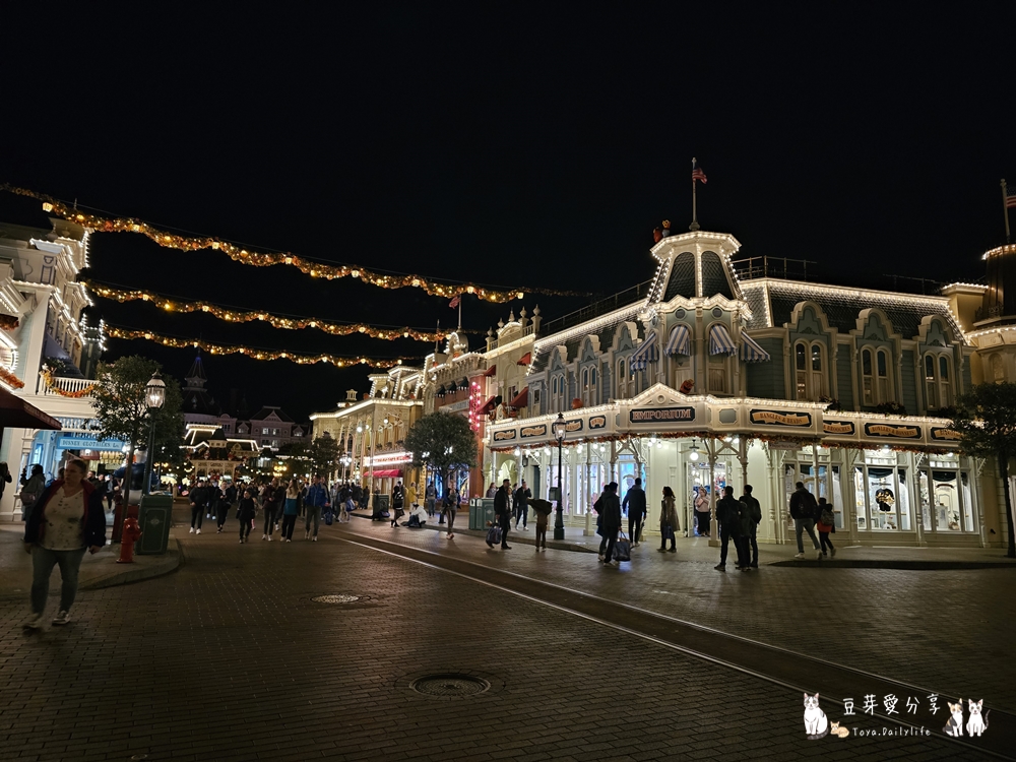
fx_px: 675
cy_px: 381
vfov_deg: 58.9
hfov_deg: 73.9
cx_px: 508
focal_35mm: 23
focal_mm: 6.3
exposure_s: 1/33
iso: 640
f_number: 1.7
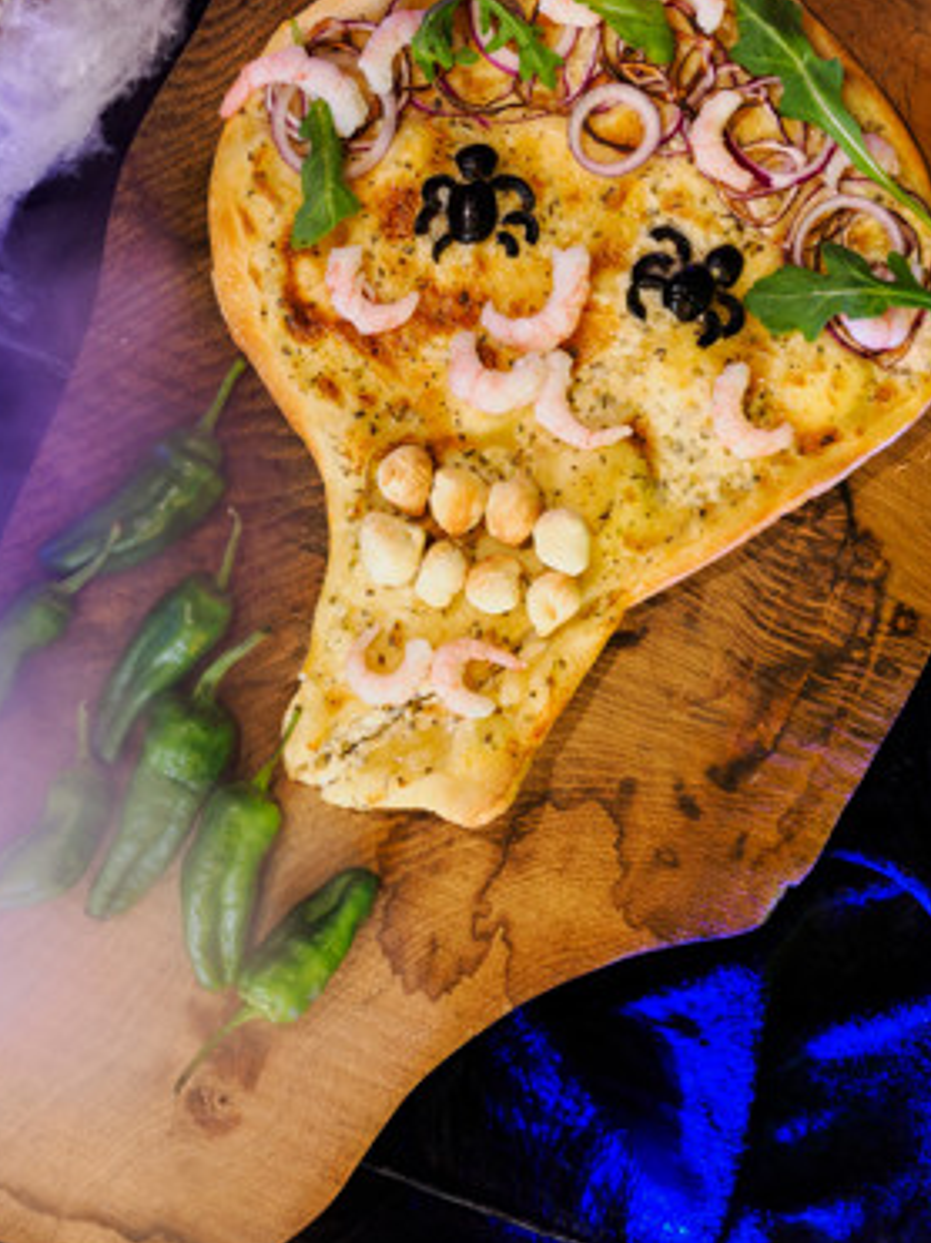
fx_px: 2296
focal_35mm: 64
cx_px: 487
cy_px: 467
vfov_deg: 30.2
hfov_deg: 22.9
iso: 400
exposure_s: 1
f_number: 4.5
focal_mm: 19
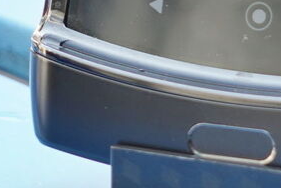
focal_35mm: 245
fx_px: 1912
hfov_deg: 8.4
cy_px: -331
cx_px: 280
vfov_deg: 5.3
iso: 125
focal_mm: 36
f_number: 4.5
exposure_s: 1/80
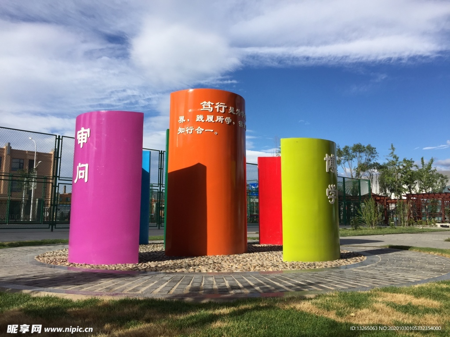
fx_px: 377
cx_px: 225
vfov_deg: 48.2
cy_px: 168
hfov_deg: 61.7
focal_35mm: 29
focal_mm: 4.15
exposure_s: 1/2083
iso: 32
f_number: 2.2
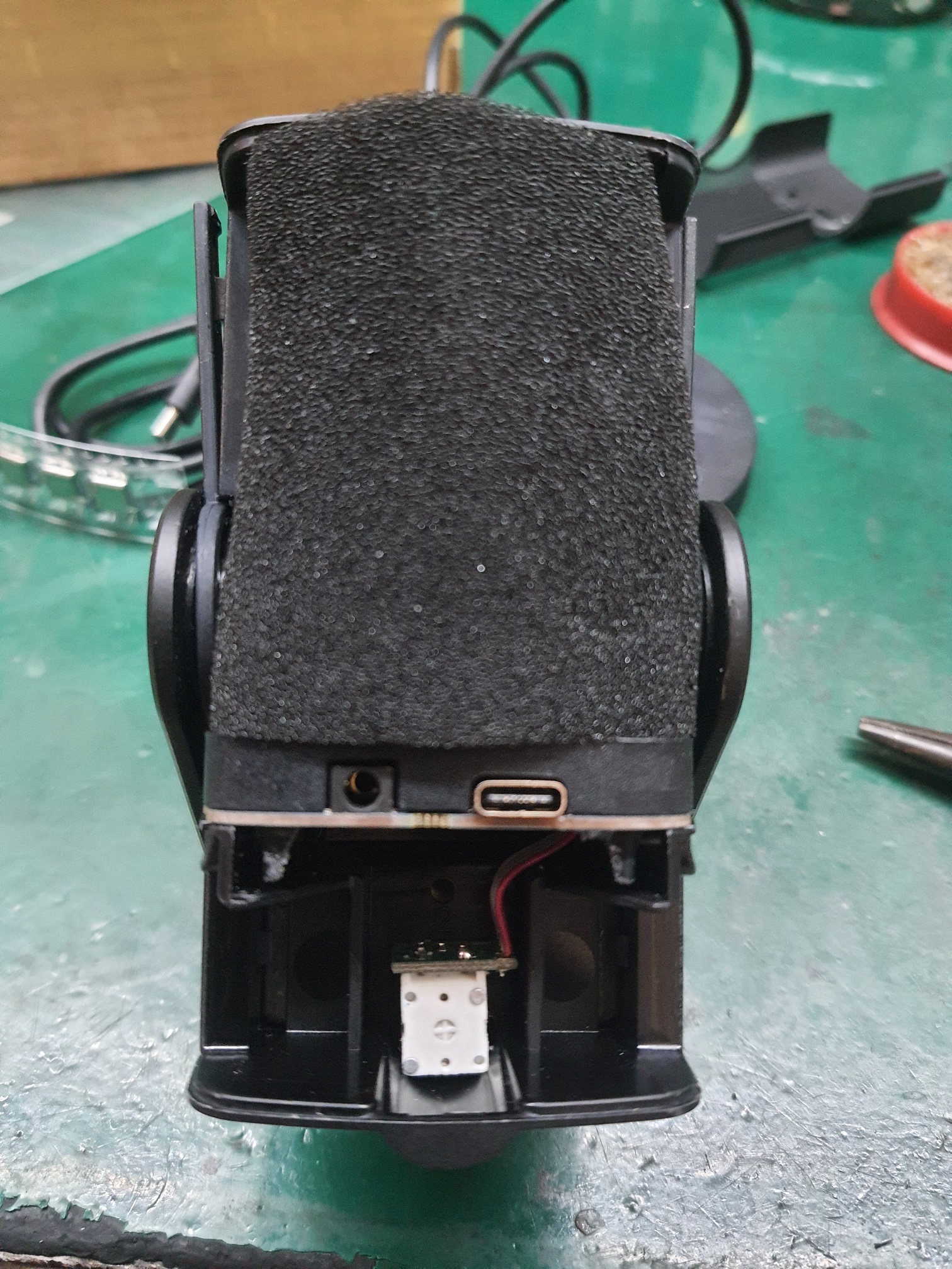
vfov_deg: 67.3
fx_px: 953
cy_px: 634
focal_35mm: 26
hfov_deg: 53.1
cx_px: 476
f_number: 1.7
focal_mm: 4.32
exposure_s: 1/33
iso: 640
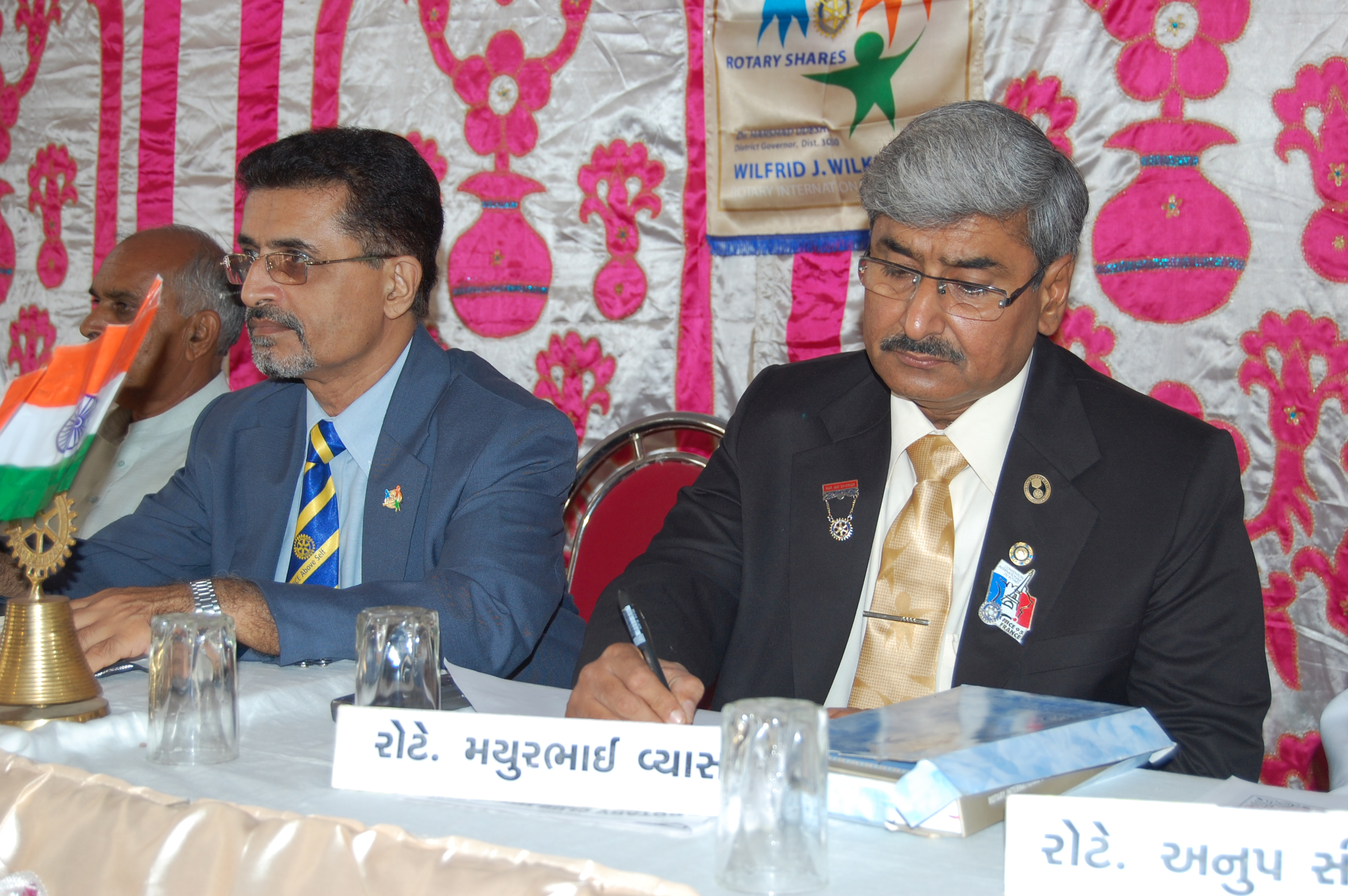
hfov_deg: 35.1
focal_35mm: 57
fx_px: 2132
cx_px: 674
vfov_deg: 23.7
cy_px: 448
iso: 200
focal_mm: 38
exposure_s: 1/60
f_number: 4.8
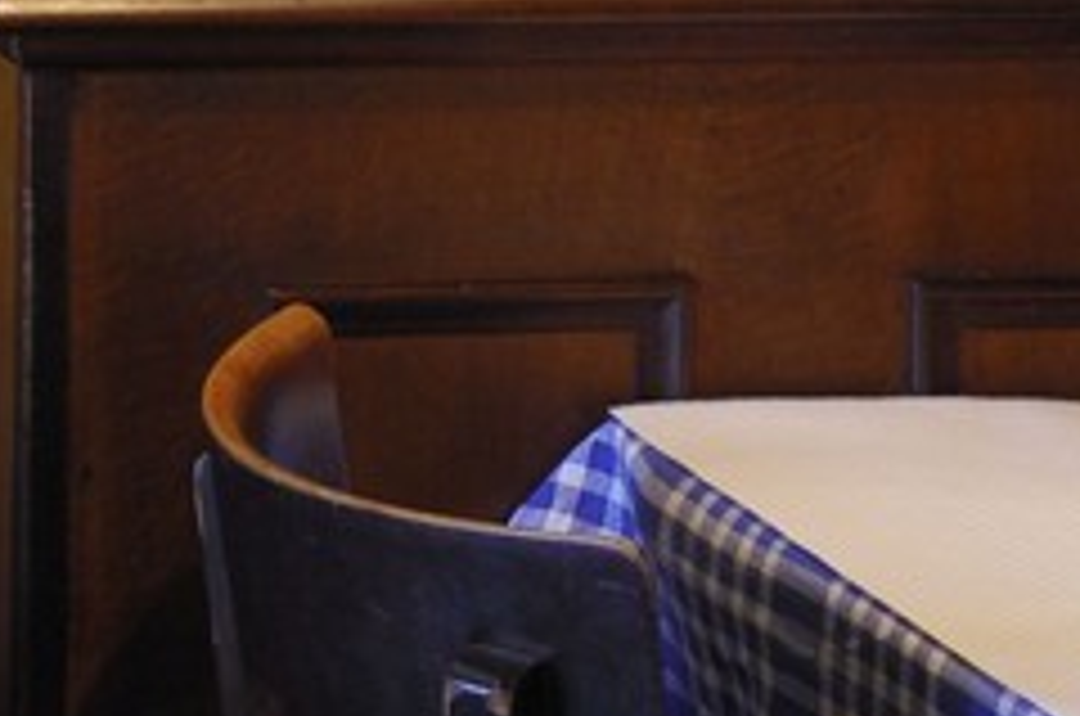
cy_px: -1144
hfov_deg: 8.3
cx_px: -1850
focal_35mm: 220
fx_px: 6587
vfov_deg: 5.9
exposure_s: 1.3
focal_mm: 22
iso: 100
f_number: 7.1
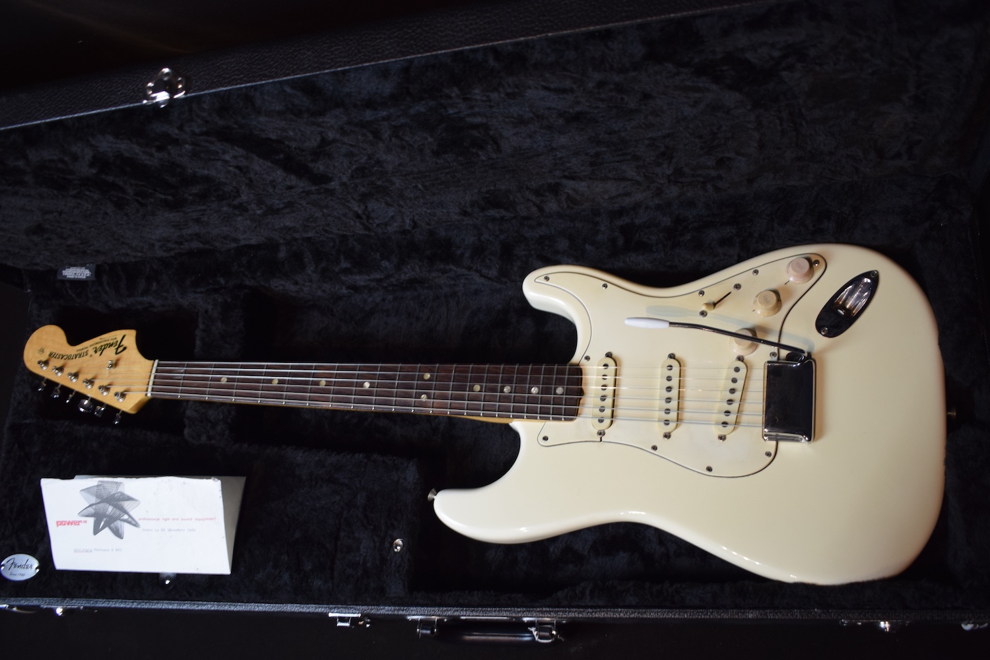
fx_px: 949
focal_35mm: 34
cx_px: 495
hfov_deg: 55.1
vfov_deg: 38.4
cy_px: 330
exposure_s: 1/30
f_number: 3.8
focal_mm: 23
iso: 640
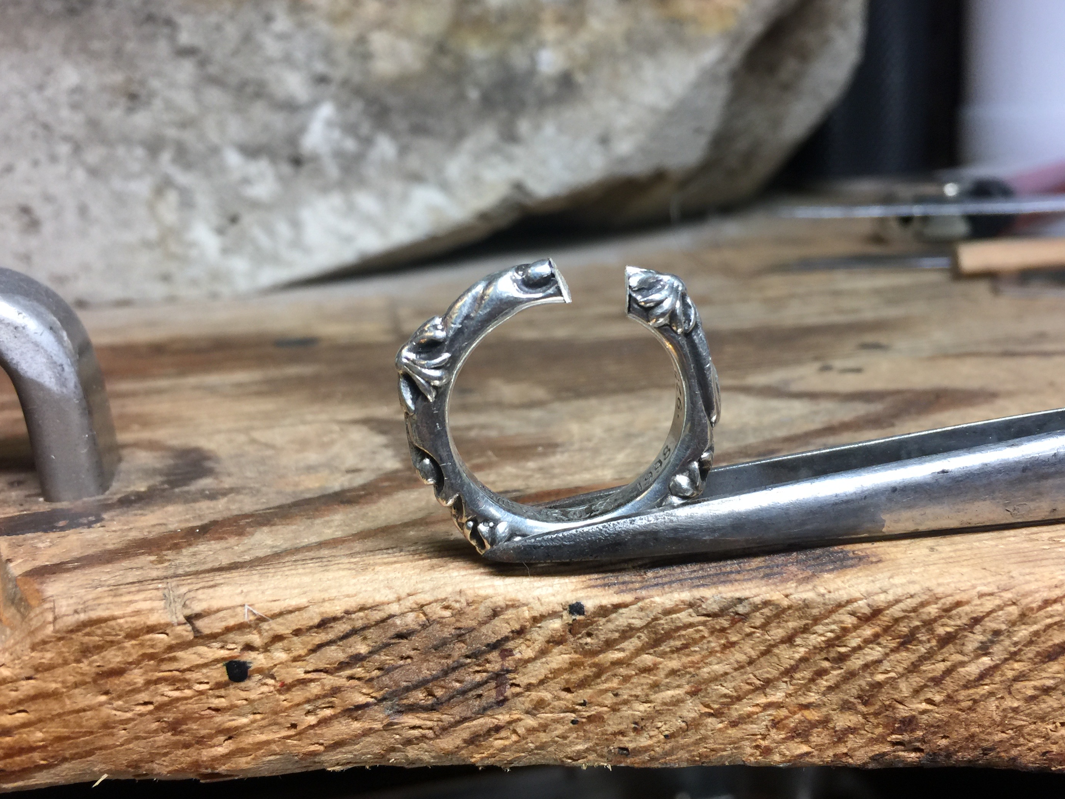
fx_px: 1046
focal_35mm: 34
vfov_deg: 41.8
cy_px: 395
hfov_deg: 53.8
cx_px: 589
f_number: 2.2
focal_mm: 4.15
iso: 32
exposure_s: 1/30
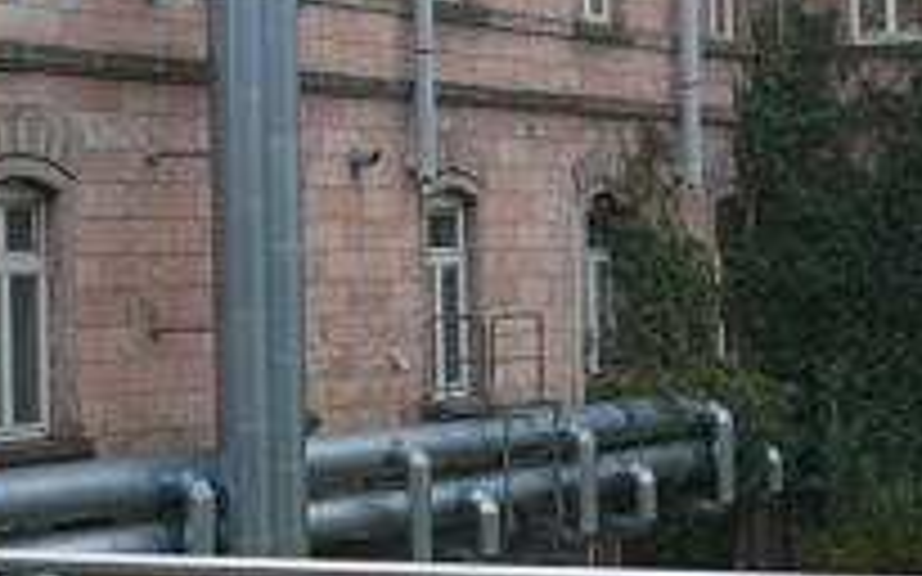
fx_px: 2788
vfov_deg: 11.8
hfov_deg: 18.8
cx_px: 513
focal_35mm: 111
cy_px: 155
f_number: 3.2
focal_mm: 14
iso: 200
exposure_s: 1/200
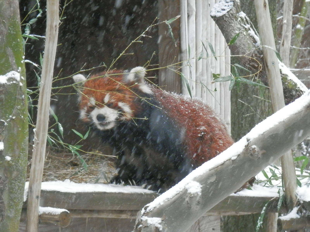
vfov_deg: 6.0
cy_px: 116
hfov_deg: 8.0
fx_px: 2221
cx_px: 155
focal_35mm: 248
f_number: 6.2
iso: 800
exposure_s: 1/125
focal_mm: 44.4
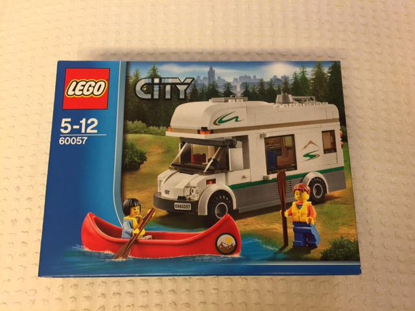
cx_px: 208
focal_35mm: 29
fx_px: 348
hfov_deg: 61.7
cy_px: 156
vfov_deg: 48.2
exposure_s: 1/8
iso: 125
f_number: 2.2
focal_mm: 4.15
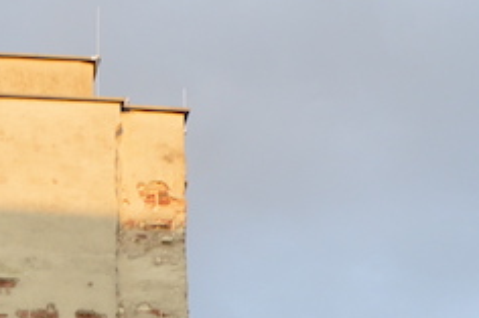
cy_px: 752
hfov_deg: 14.3
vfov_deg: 9.2
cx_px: -208
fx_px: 1795
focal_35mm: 135
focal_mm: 18
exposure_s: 1/125
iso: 400
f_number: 5.6
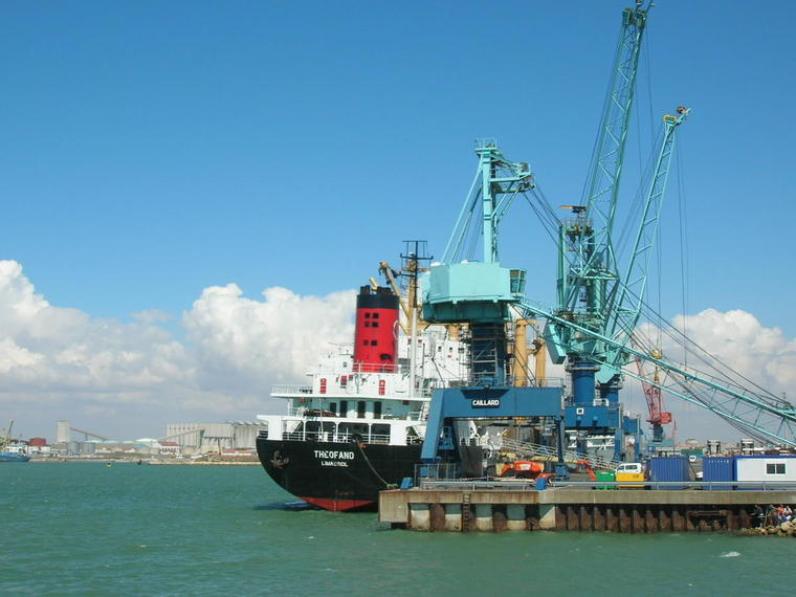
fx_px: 1150
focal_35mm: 50
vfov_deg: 29.1
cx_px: 398
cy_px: 298
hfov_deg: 38.2
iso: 50
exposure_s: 1/433
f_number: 5.6
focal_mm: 8.4
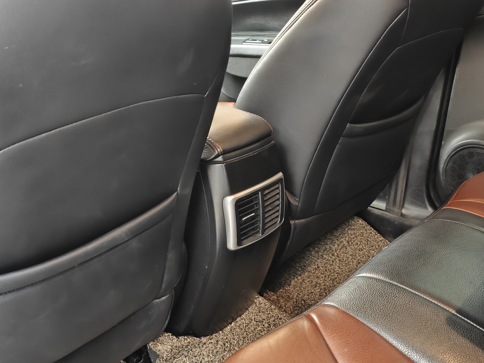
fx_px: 643
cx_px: 242
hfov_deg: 41.2
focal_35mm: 46
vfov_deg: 31.5
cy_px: 182
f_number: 1.9
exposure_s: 1/20
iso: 6400
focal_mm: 8.7
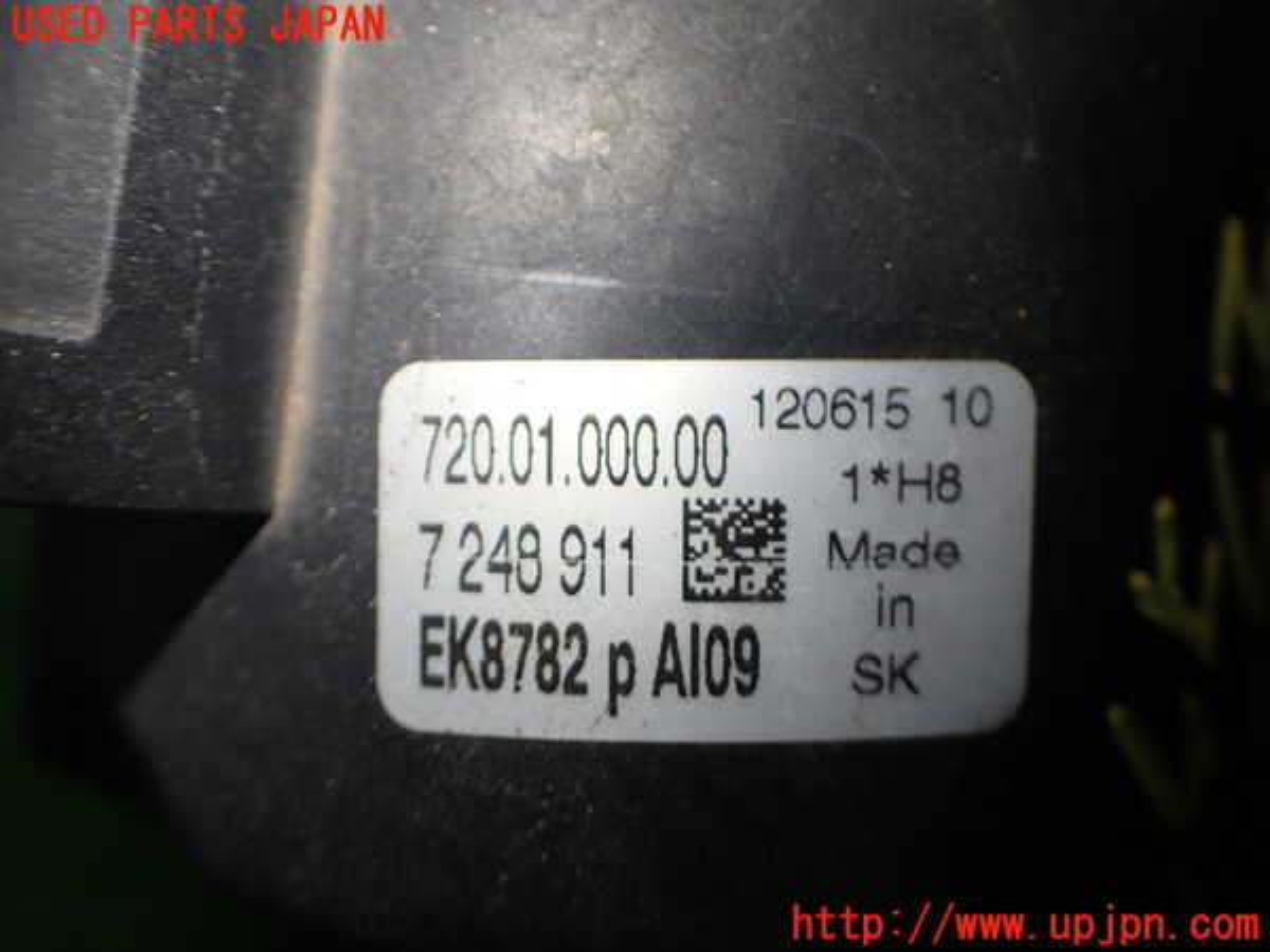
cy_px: 476
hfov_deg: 60.0
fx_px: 1101
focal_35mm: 30
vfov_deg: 46.8
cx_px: 635
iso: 160
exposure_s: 1/125
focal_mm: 5.4
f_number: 2.3
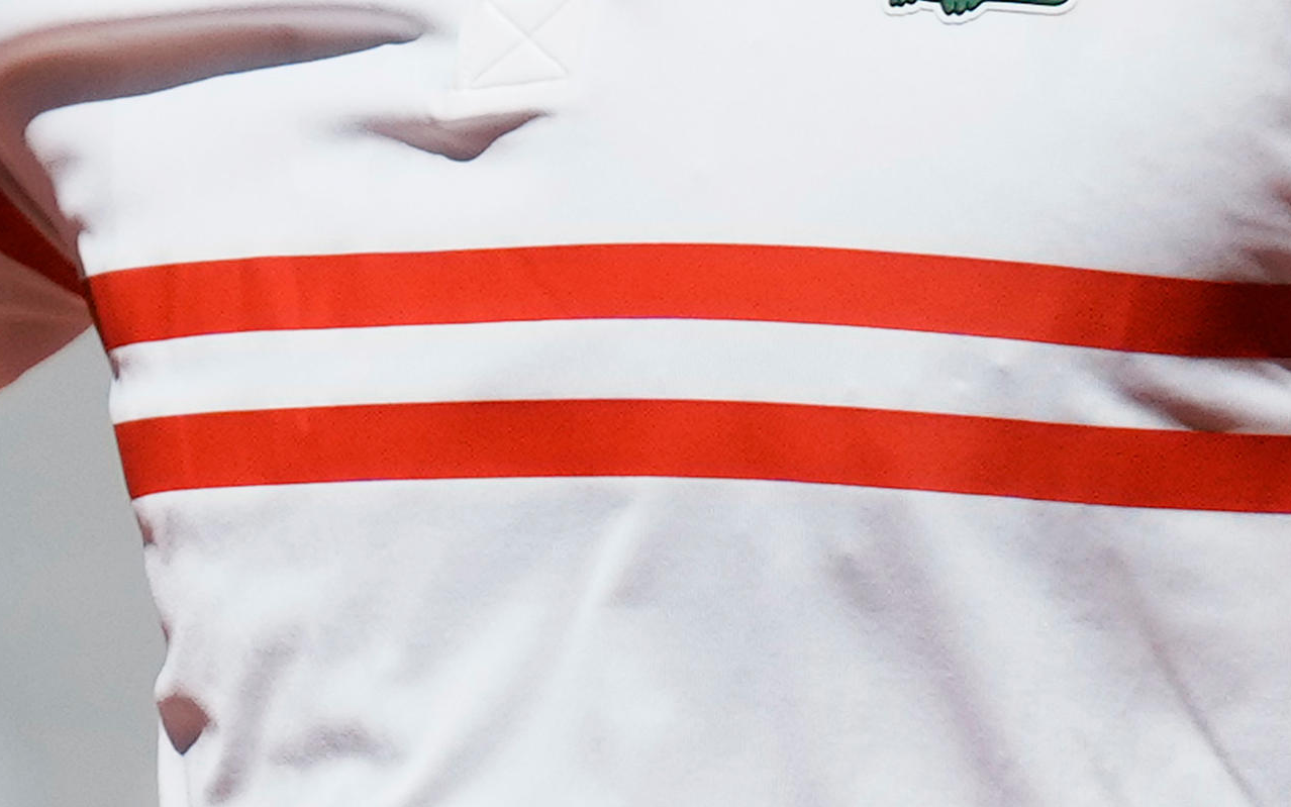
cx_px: 128
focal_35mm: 1196
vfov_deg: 1.1
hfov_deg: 1.8
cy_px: -822
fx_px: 42084
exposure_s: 1/12800
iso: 250
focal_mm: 200
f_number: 2.8
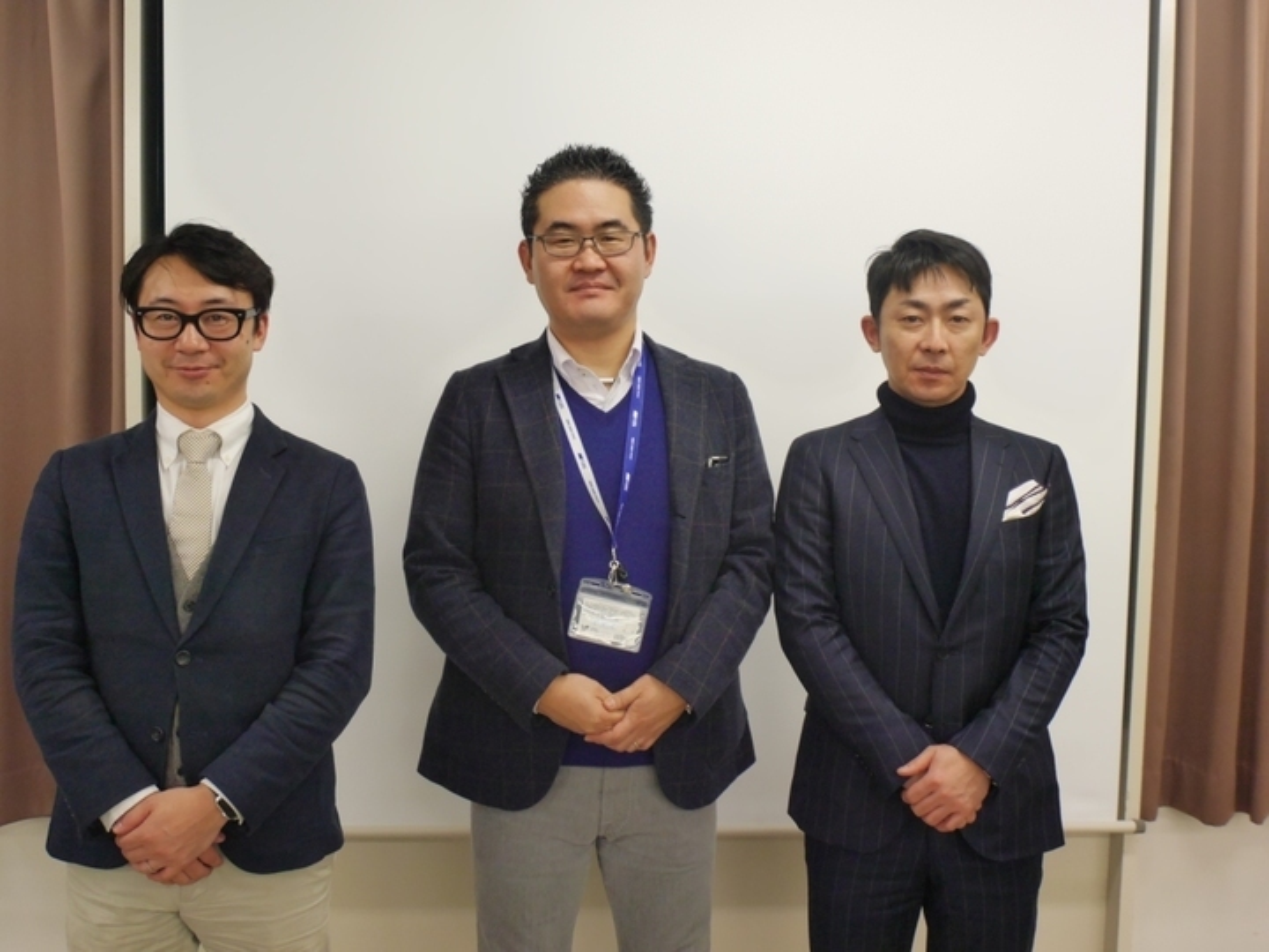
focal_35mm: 50
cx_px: 634
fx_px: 1833
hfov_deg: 38.2
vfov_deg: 29.1
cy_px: 476
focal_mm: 25
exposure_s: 1/60
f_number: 5
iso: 500
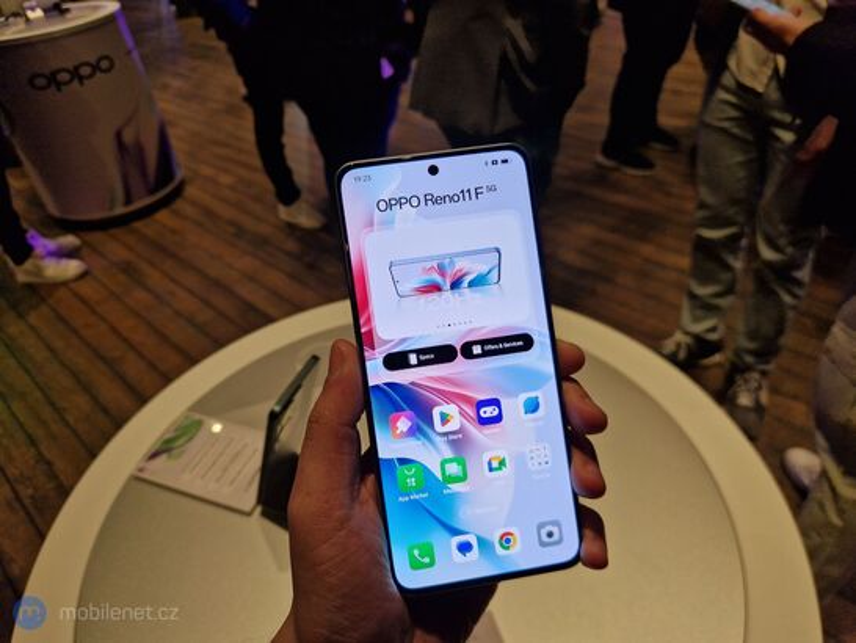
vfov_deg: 58.9
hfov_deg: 73.9
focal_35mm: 23
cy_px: 322
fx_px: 569
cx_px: 428
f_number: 1.8
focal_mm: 5.4
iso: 64
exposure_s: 1/100
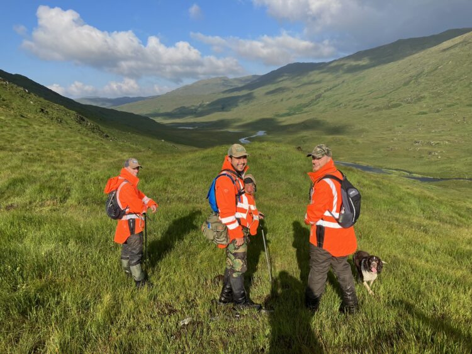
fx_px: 382
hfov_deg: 63.4
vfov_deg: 49.8
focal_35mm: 28
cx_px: 236
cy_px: 177
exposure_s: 1/1656
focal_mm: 3.99
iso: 32
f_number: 1.8
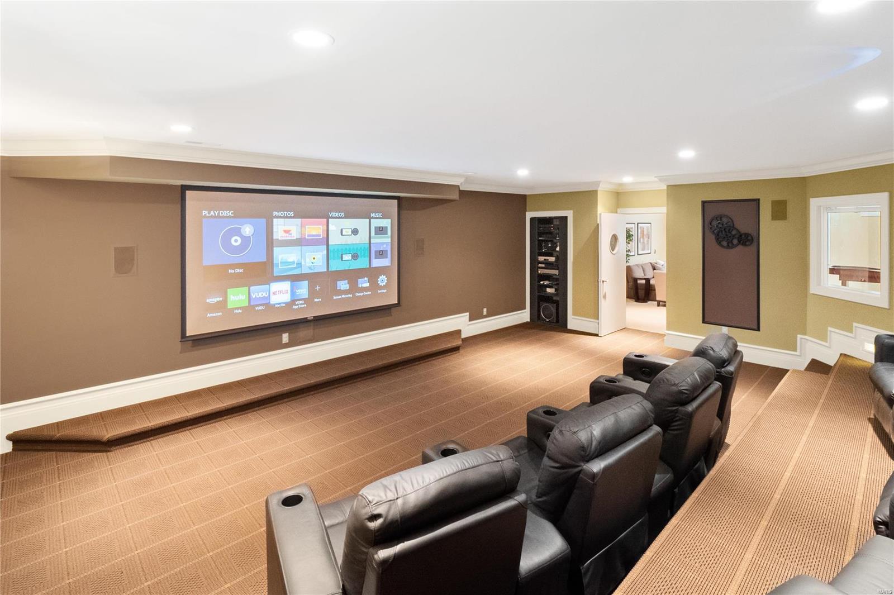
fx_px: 397
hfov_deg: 96.8
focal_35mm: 16
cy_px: 298
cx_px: 447
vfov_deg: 73.7
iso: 1600
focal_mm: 8
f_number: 8
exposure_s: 1/2.5
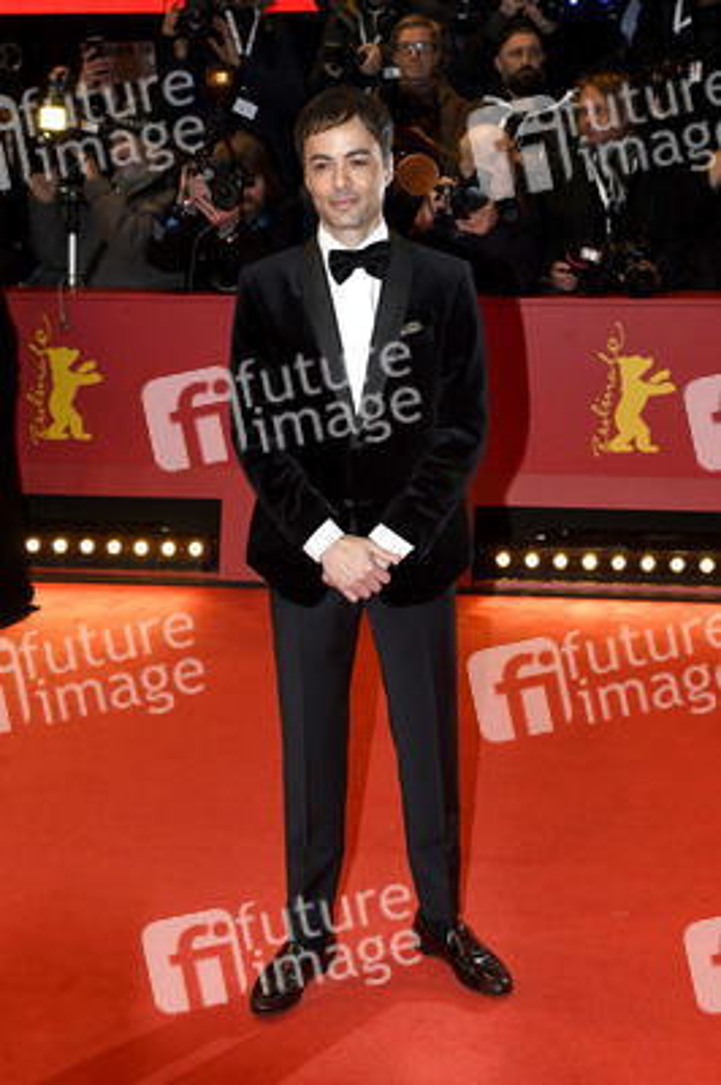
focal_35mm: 46
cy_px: 542
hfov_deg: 29.2
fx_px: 1384
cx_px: 360
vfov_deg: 42.8
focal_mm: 31
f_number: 6.3
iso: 800
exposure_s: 1/250
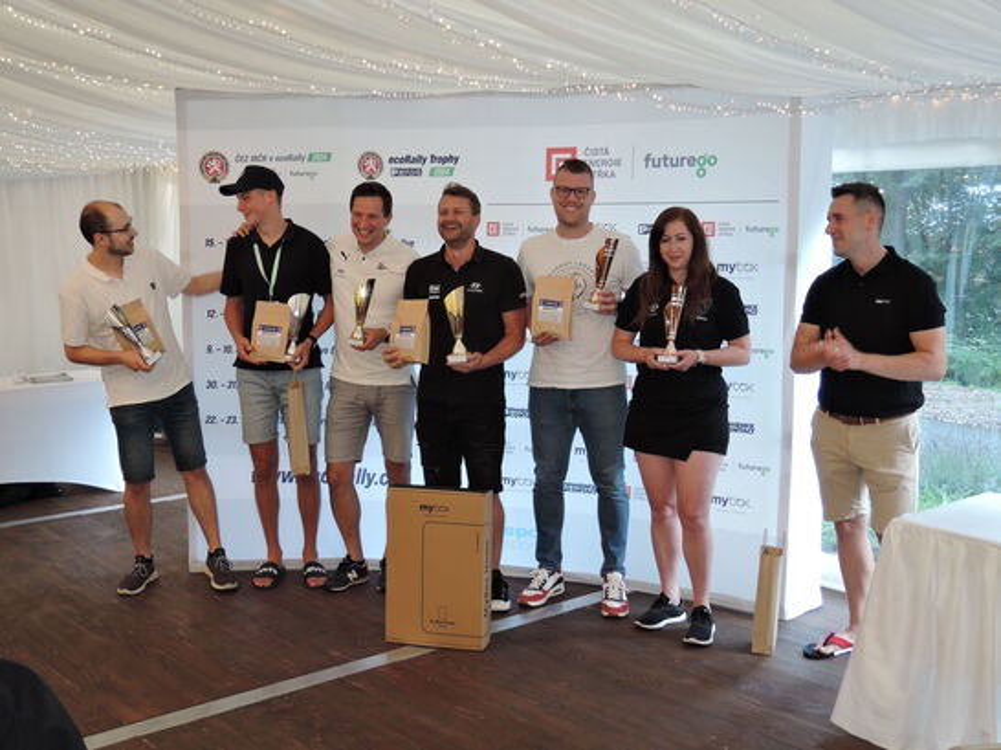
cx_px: 500
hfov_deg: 46.8
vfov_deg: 35.9
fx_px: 1156
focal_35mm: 40
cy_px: 375
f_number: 3.2
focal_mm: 8.6
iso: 250
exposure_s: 1/40
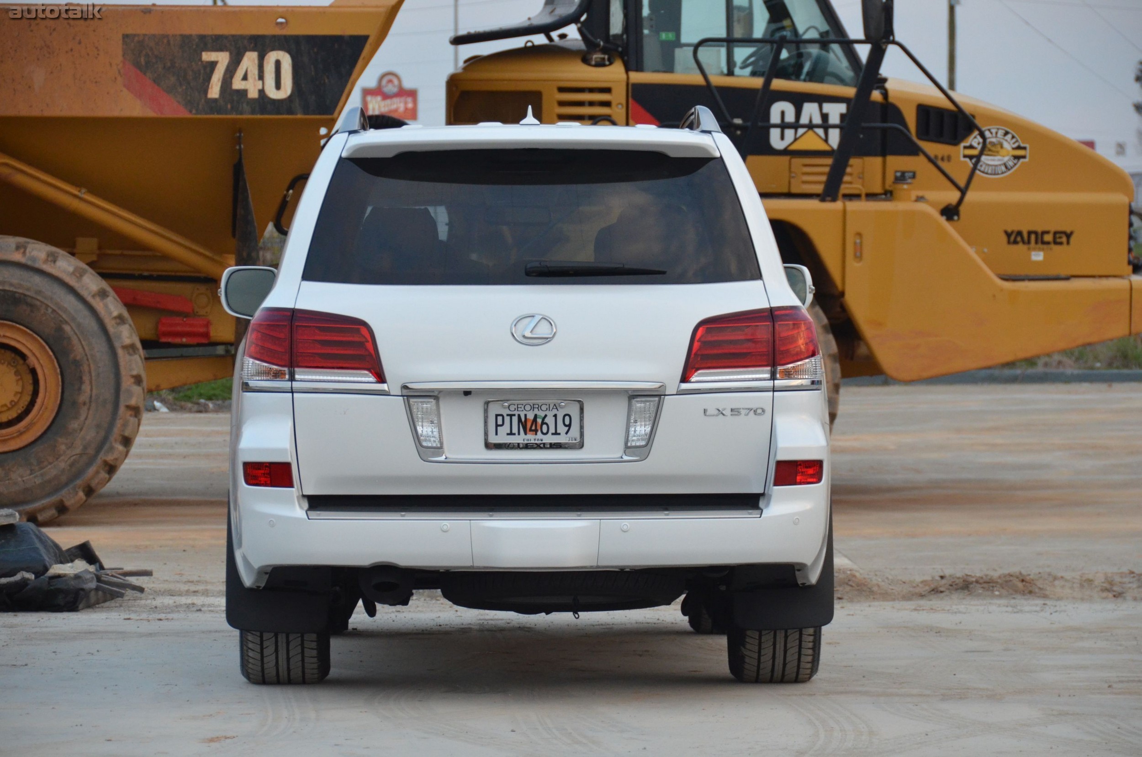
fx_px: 4986
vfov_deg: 8.7
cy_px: 378
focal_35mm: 158
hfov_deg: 13.1
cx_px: 571
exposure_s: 1/500
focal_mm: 105
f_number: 5.3
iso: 1600
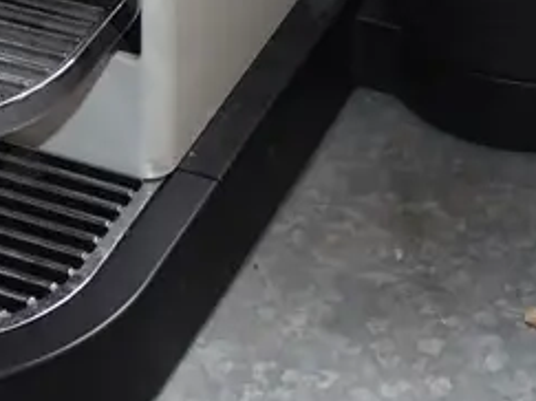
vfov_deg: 9.5
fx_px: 2352
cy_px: -205
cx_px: 446
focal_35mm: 152
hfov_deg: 12.9
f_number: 4.5
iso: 640
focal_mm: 18
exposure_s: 1/160
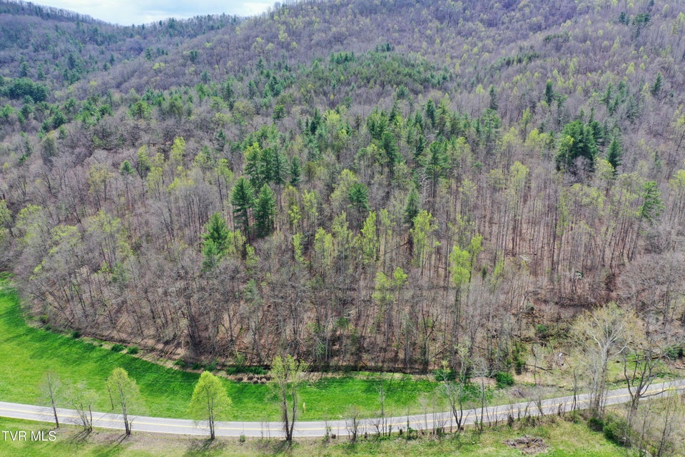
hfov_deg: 65.5
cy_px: 228
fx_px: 533
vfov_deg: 46.4
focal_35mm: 28
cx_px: 342
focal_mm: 10.26
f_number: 4.5
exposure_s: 1/120
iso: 100
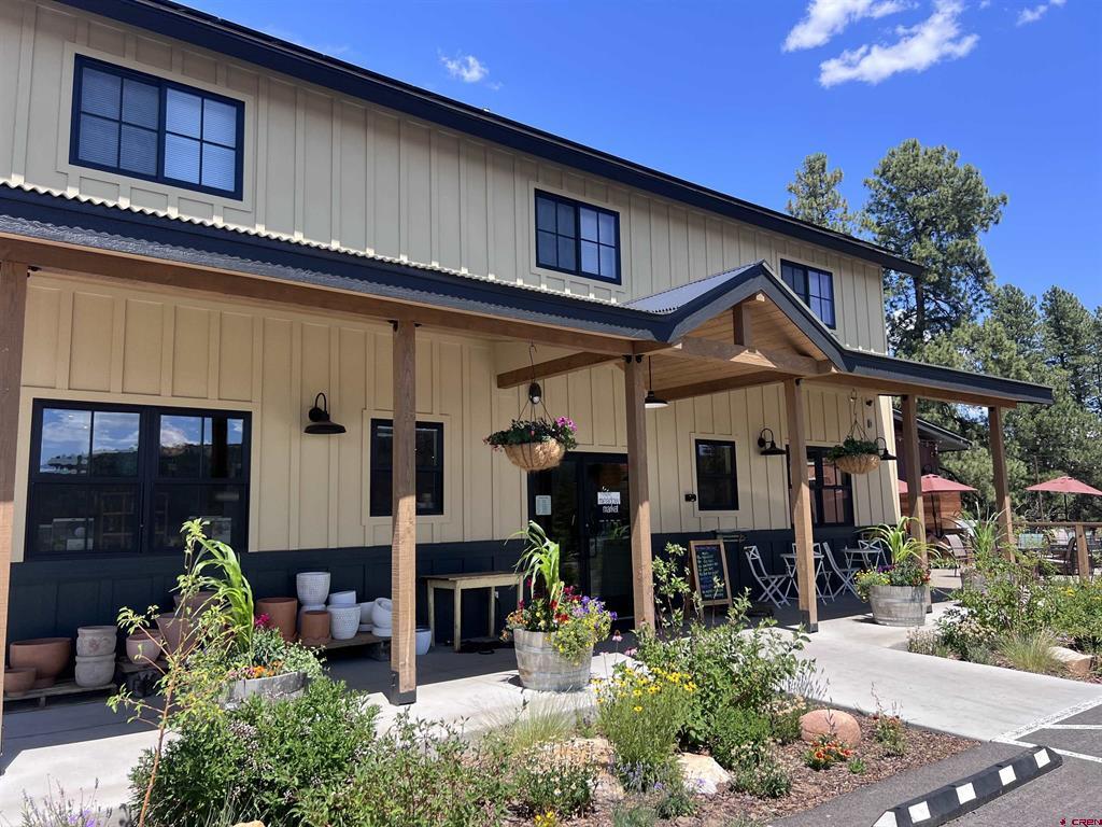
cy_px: 414
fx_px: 828
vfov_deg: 53.1
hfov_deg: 67.3
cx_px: 551
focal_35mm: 26
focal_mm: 5.7
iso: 50
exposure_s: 1/2008
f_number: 1.5
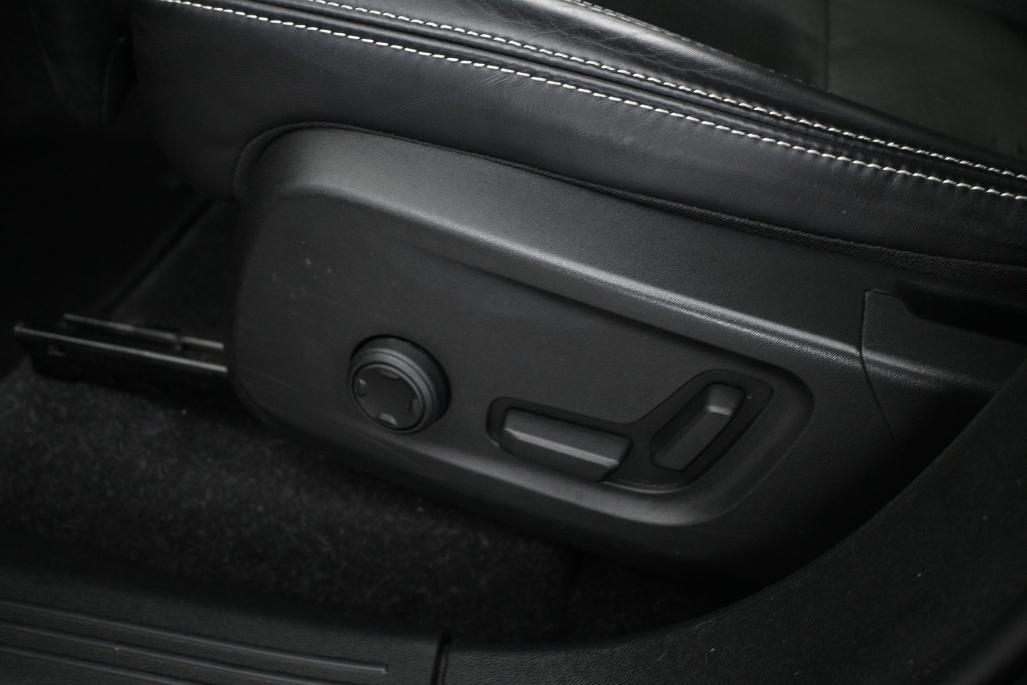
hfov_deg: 51.3
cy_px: 342
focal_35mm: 38
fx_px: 1070
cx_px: 514
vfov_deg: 35.5
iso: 1600
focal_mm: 25
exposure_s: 1/13
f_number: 4.2
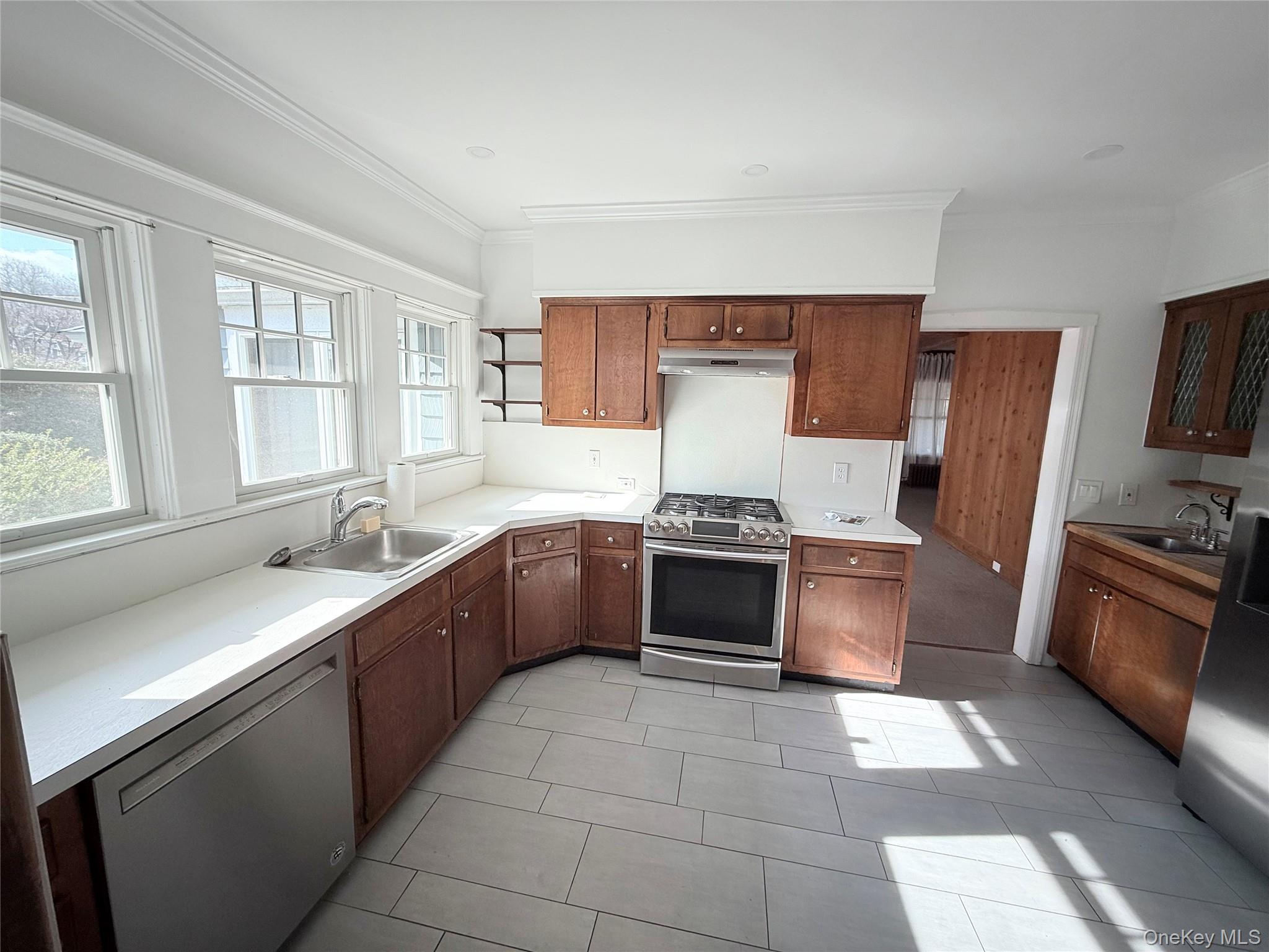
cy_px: 476
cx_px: 634
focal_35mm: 14
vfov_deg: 85.7
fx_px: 513
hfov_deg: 102.1
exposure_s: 1/99
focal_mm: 2.22
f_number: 2.2
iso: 64
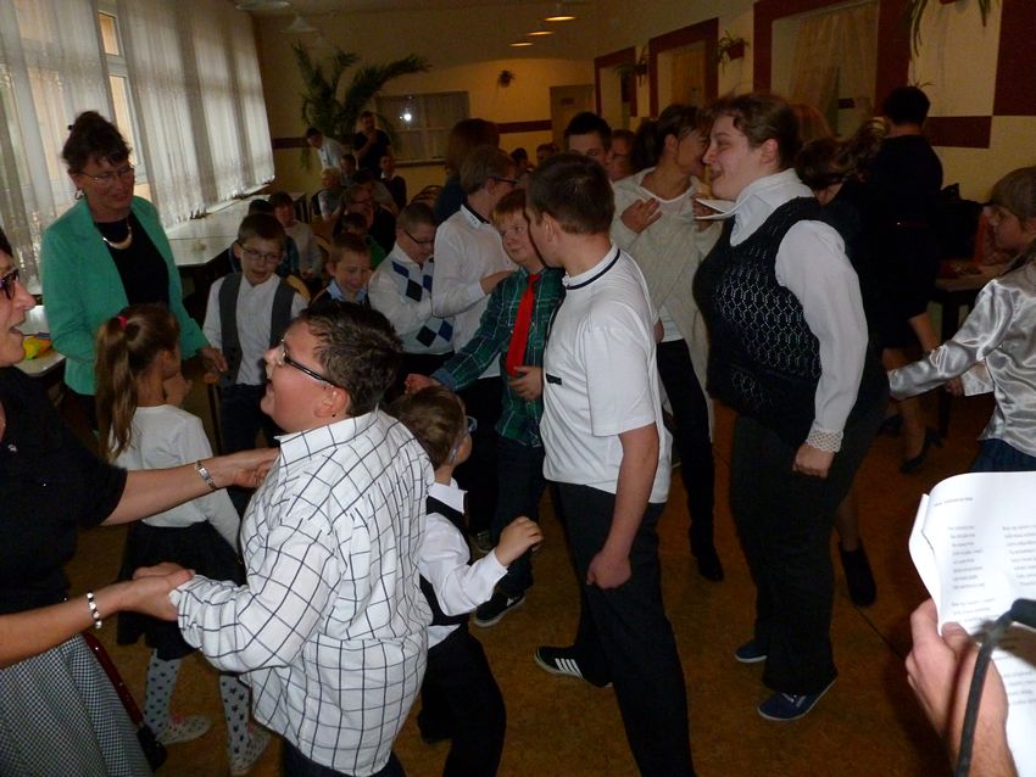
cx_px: 518
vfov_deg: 49.8
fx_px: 838
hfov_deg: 63.4
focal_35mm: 28
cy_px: 388
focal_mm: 5
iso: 400
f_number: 3.3
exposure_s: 1/125
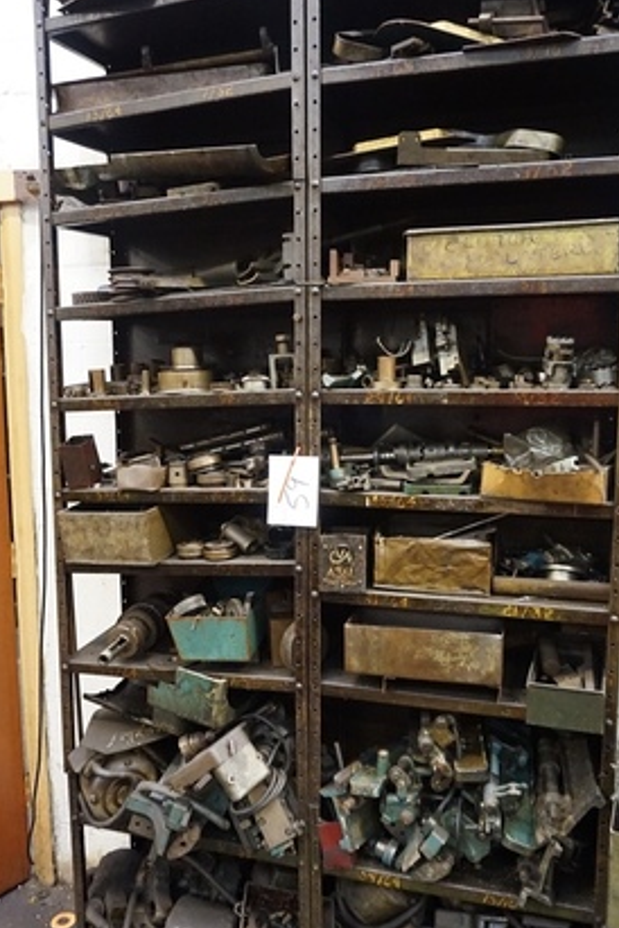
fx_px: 722
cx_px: 341
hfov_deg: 46.3
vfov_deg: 65.5
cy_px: 476
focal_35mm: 28
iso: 3200
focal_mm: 16
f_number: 3.5
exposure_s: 1/30
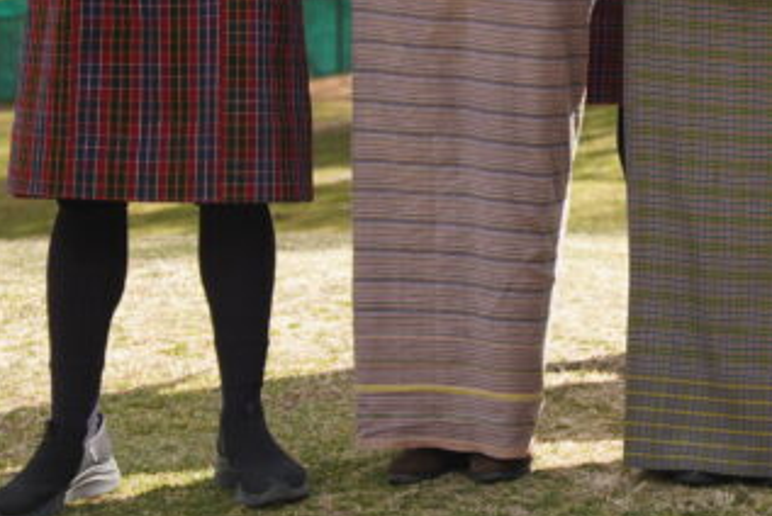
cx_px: 962
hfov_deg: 7.1
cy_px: -235
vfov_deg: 4.8
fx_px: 6130
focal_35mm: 286
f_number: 4.5
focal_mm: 59
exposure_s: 1/320
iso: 125
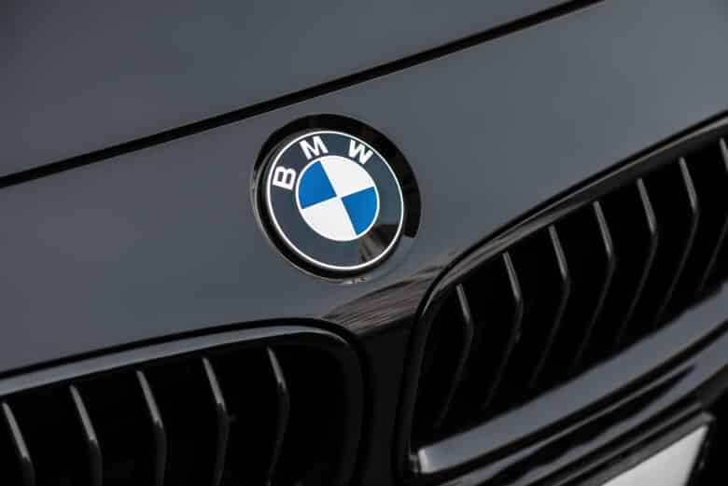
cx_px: 364
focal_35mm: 105
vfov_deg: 13.1
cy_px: 243
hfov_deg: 19.4
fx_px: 2124
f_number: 4
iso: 160
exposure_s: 1/250
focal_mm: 105
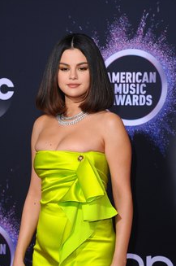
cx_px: 75
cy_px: 128
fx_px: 1081
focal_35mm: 147
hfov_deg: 9.3
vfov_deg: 14.0
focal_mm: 120
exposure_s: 1/250
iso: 1250
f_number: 8
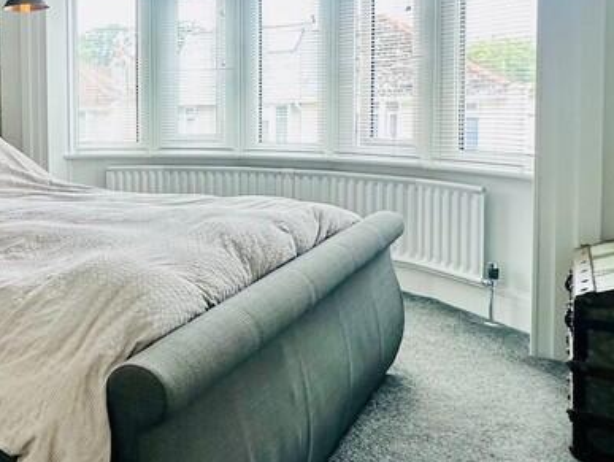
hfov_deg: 40.8
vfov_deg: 38.0
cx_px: -54
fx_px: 657
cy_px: 133
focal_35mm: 37
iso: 160
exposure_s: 1/100
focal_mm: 2.22
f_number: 2.2
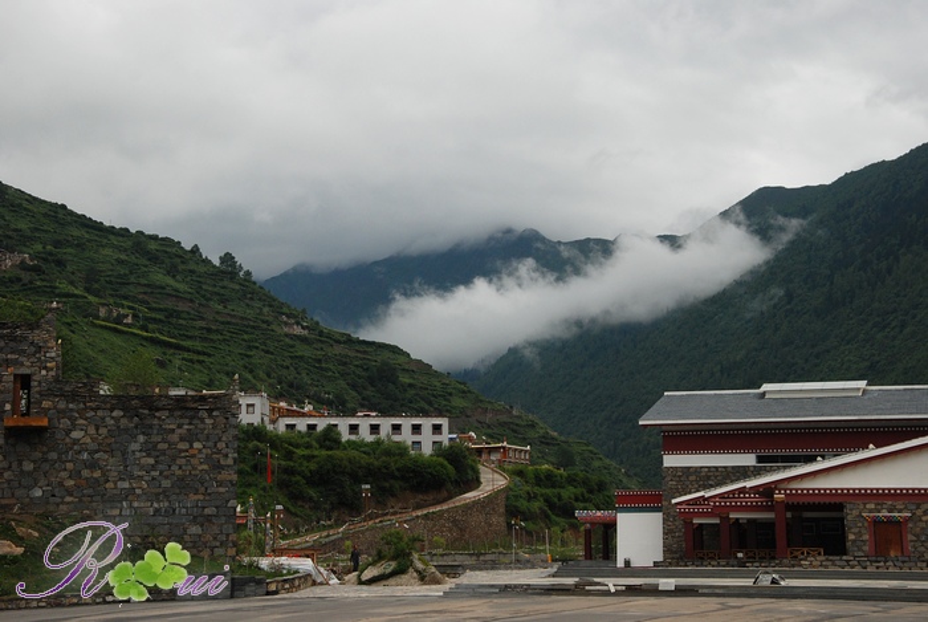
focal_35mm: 72
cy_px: 311
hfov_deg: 28.0
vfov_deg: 19.0
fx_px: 1859
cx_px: 464
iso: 400
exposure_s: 1/500
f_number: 8
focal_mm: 48
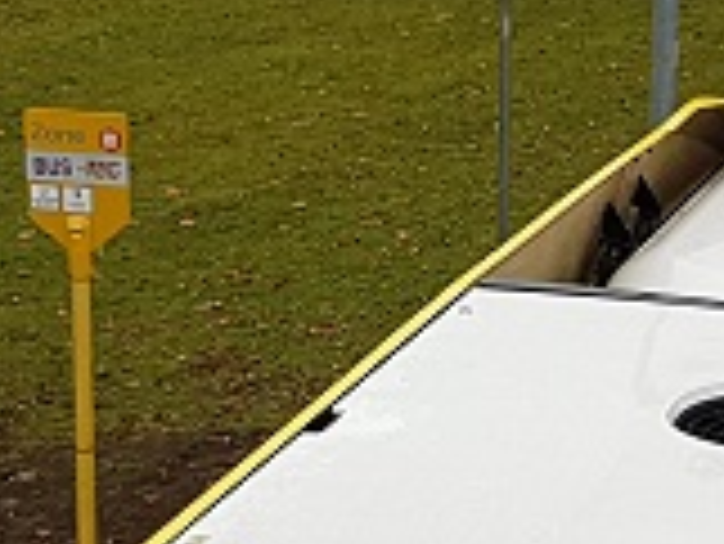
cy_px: 339
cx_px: 490
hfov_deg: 13.6
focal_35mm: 145
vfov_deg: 10.2
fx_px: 3035
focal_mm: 4.2
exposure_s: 1/185
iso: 40
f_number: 1.7
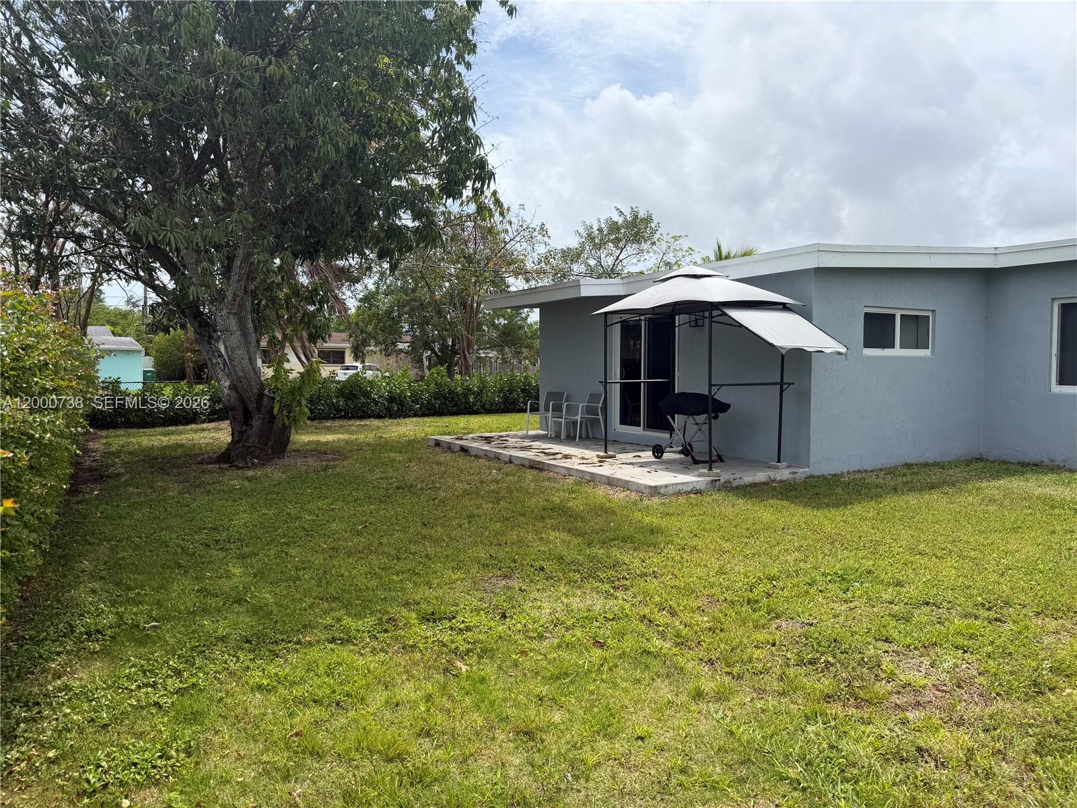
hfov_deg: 71.6
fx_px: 747
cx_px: 538
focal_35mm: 24
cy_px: 404
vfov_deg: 56.8
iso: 80
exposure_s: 1/4167
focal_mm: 6.76
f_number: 1.78
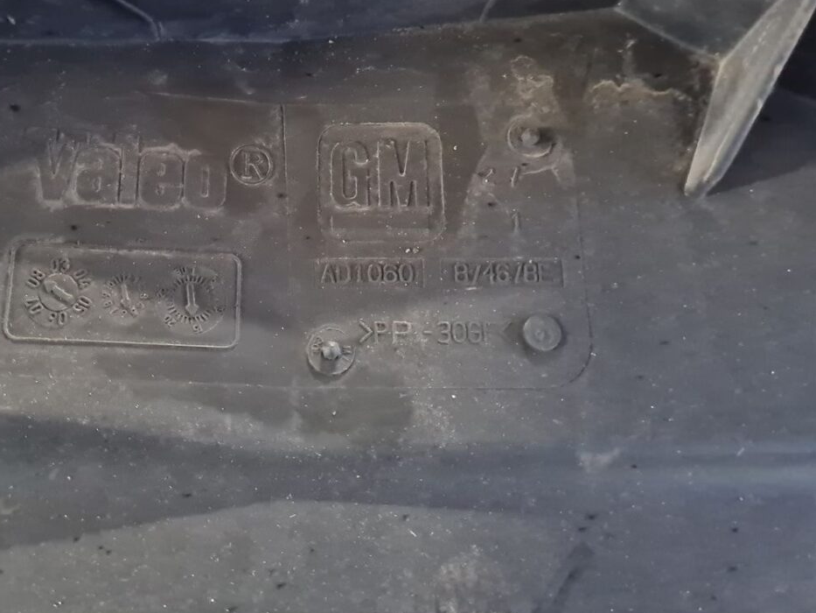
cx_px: 269
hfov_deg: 47.1
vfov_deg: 36.5
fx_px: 919
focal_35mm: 39
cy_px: 216
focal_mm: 5.4
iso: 1600
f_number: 1.8
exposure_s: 1/14
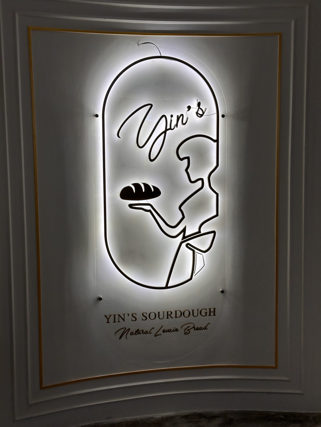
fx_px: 593
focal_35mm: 48
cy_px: 214
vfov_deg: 39.7
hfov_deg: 30.3
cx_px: 160
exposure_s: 1/192
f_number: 1.78
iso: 50
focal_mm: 6.86
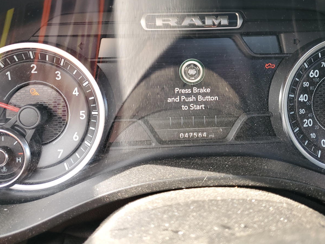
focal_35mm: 35
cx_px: 191
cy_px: 82
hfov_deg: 52.4
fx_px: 329
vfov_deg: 40.2
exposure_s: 1/120
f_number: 1.5
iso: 56
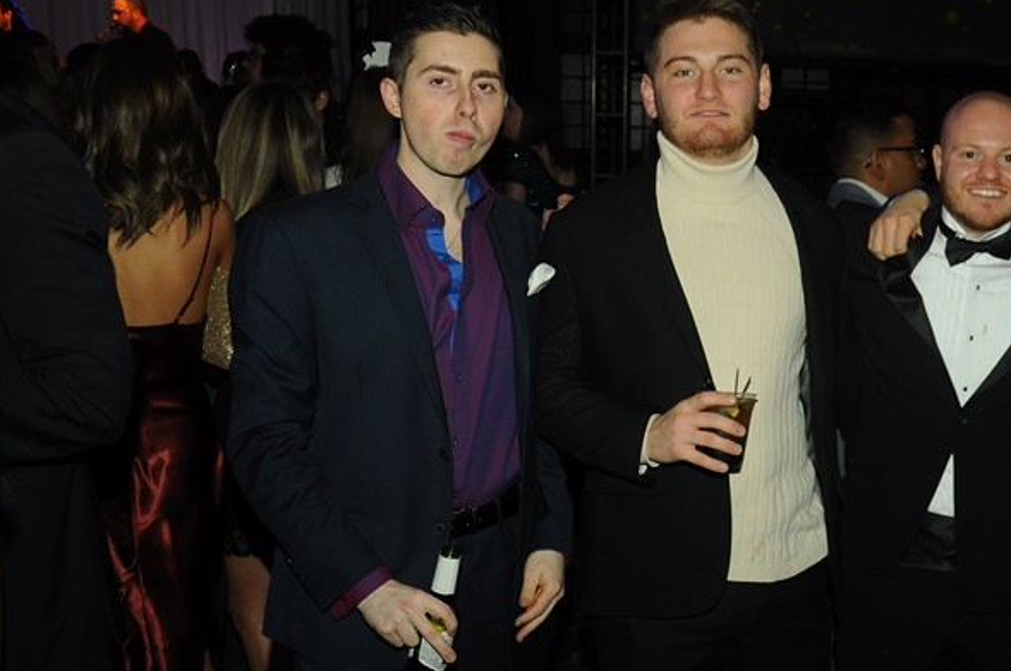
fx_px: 1570
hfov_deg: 34.6
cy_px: 393
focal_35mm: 56
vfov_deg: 24.1
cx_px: 808
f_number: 5.6
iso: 400
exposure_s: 1/60
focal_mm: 22
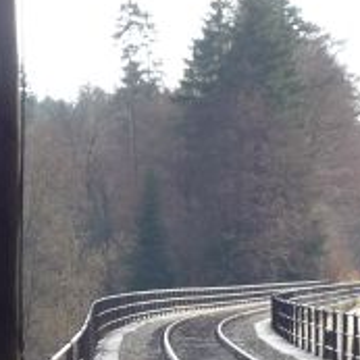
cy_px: 345
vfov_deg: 8.7
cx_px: 254
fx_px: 2341
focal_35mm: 199
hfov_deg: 8.8
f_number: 4.7
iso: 100
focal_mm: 8.2
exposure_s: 1/80
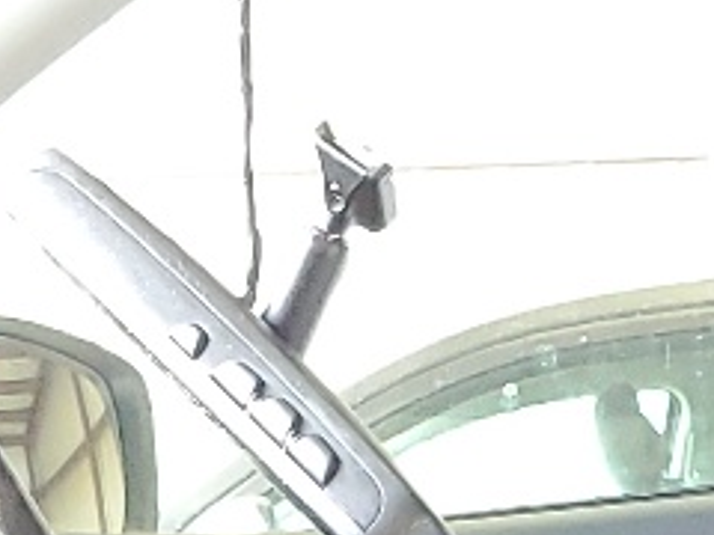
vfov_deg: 8.0
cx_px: 244
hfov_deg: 11.4
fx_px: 3568
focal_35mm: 173
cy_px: 1251
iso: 301
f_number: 1.5
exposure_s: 1/60.2
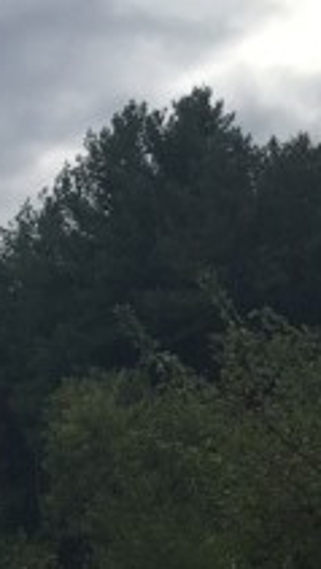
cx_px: -318
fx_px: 1737
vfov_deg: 17.6
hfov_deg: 9.8
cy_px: 712
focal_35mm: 115
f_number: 2.2
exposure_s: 1/1972
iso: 25
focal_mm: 4.15
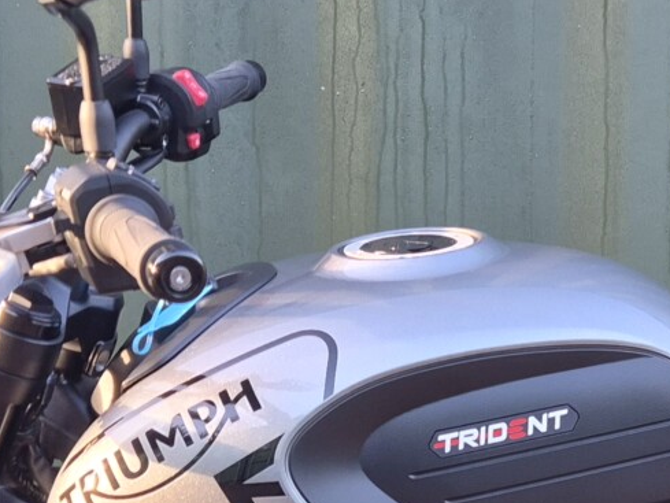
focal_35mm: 94
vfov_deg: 15.3
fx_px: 1820
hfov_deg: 20.5
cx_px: 567
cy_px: 563
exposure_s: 1/180
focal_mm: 5.4
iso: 160
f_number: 1.8
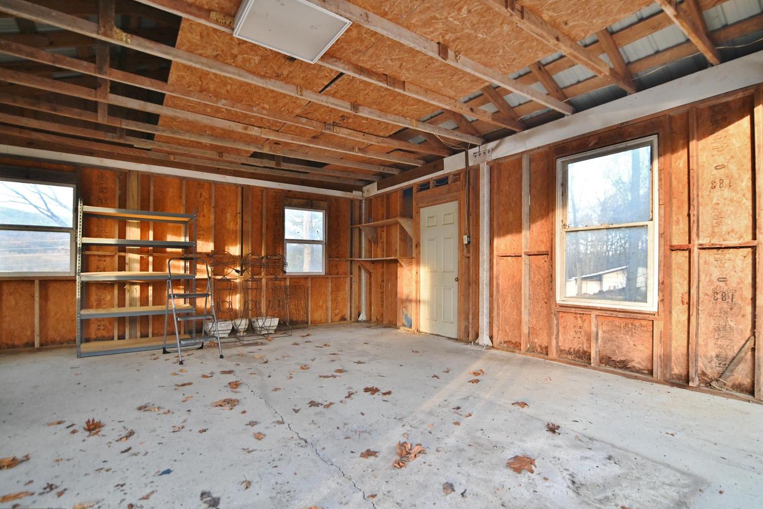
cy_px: 267
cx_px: 385
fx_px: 360
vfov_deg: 70.4
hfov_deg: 93.3
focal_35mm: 17
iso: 400
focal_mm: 16
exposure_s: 1/160
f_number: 2.8
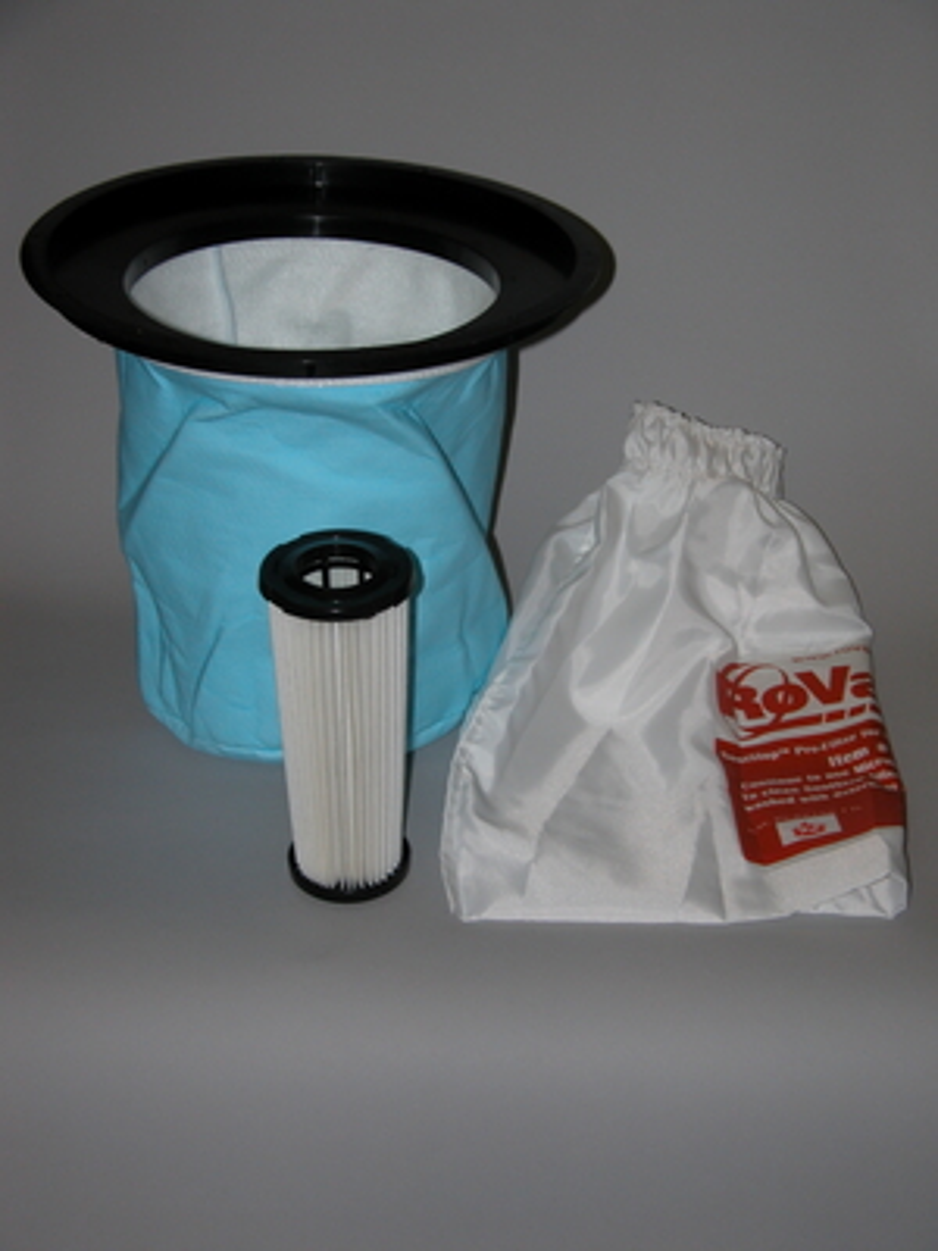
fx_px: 2493
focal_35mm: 69
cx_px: 469
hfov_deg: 21.3
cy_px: 626
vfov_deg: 28.2
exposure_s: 1/125
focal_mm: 17.8
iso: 100
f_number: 3.3
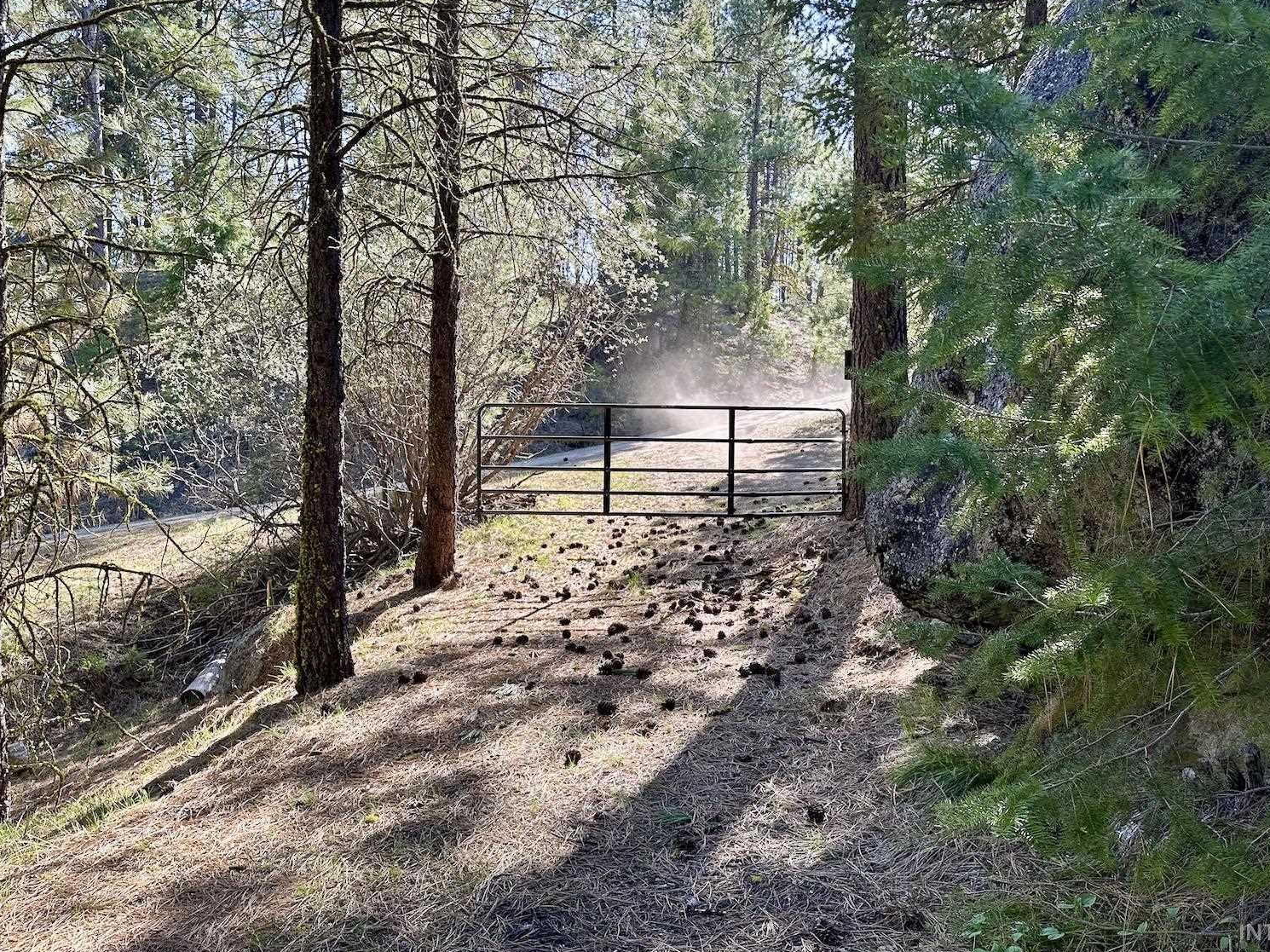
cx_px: 669
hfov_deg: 61.6
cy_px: 446
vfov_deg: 48.2
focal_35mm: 29
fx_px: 1064
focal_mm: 6.86
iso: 80
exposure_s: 1/498
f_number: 1.78
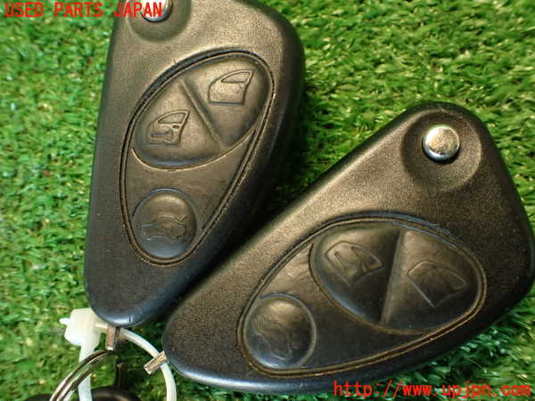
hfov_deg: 56.8
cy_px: 200
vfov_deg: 44.2
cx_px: 268
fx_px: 495
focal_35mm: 32
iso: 400
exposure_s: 1/30
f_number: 2.4
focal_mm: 5.79
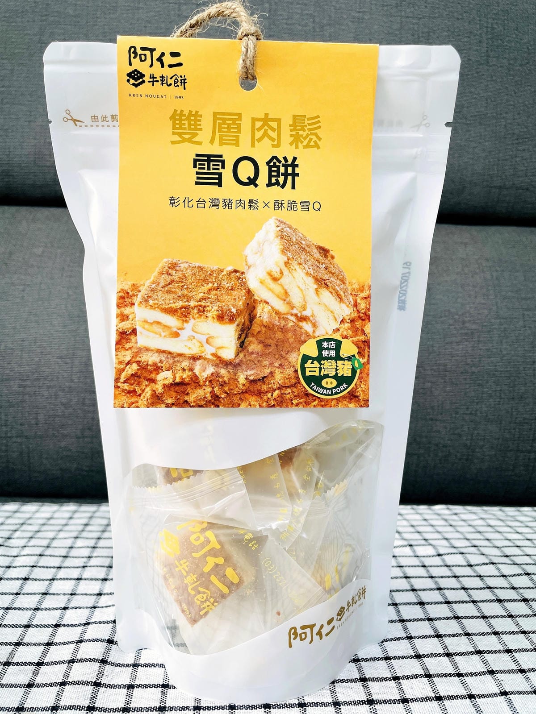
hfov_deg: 53.1
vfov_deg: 67.3
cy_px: 357
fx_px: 537
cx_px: 268
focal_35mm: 26
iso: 64
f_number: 1.6
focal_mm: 4.2
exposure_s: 1/60
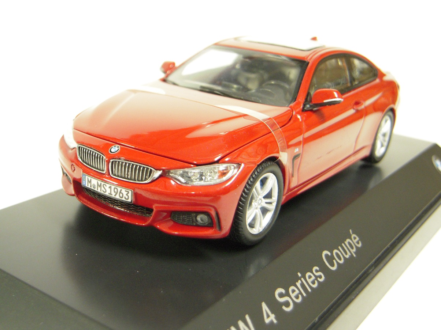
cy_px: 165
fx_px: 637
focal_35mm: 50
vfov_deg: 29.1
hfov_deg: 38.2
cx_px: 220
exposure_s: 1/13
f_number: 3.5
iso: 500
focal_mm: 8.9
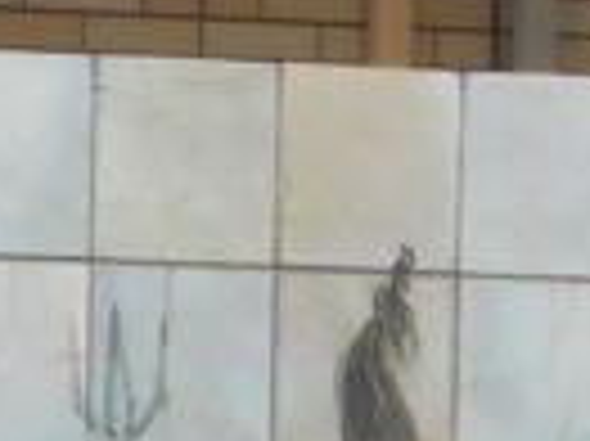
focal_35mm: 706
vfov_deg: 2.1
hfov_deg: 2.7
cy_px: 922
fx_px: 12022
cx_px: -1684
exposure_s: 1/60
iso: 400
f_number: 5.2
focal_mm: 16.1
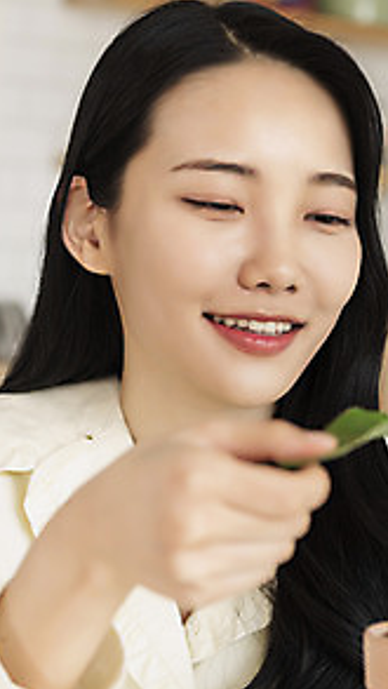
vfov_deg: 21.3
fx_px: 1827
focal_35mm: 100
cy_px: 372
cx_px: 307
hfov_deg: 12.1
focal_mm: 70
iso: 400
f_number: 4
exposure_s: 1/200
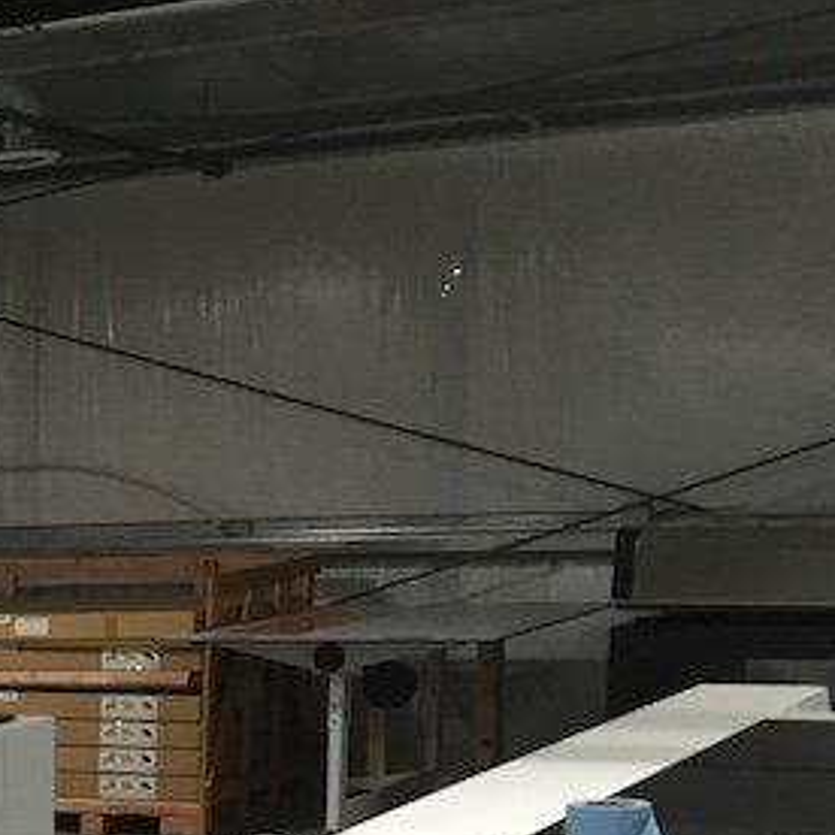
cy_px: 1001
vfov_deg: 17.4
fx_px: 2593
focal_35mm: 95
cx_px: -602
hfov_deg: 15.9
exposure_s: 1/30
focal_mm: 4.15
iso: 32
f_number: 2.2
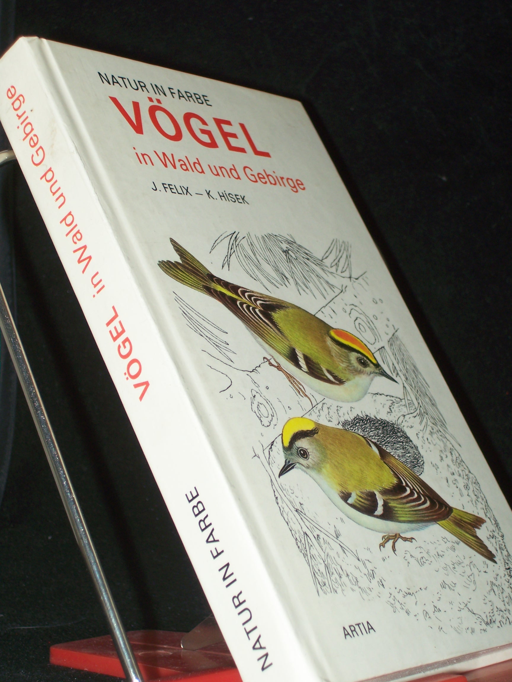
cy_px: 341
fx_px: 1617
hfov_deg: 18.0
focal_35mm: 82
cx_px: 256
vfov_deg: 23.8
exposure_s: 1/80
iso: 80
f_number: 4
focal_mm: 13.6
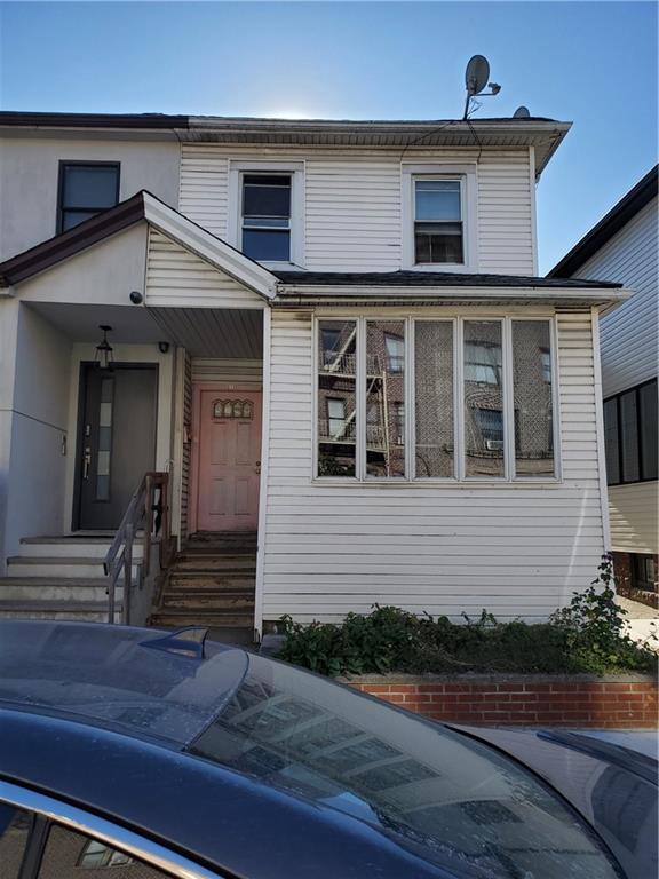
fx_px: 660
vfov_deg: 67.3
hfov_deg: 53.1
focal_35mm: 26
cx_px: 330
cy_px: 440
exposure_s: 1/1087
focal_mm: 4.3
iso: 50
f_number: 2.4
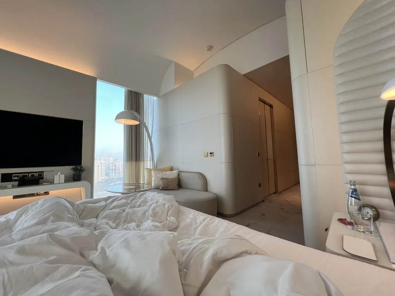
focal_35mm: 13
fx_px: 148
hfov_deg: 106.2
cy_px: 148
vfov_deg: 89.9
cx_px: 198
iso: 100
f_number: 1.8
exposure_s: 1/99
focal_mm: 1.57
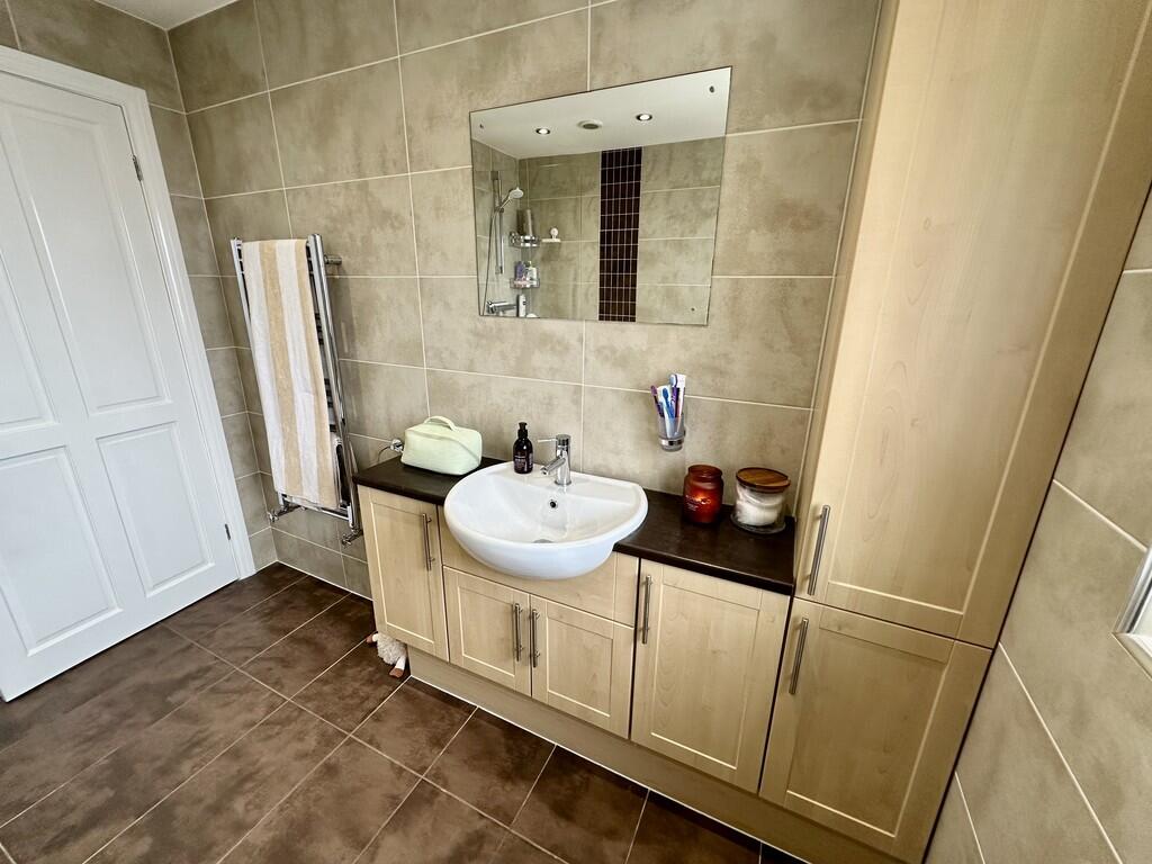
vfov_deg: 85.7
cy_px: 432
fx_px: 466
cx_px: 576
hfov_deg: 102.1
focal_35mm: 14
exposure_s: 1/99
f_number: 2.2
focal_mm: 2.22
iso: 125
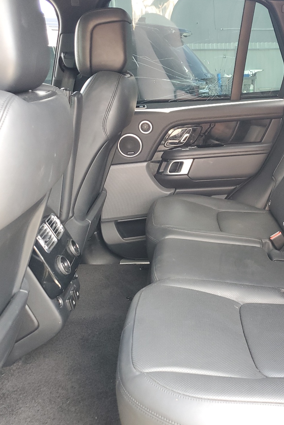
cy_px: 209
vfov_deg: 51.9
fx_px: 438
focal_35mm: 37
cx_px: 252
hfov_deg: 34.1
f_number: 1.5
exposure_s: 1/60.2
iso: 89
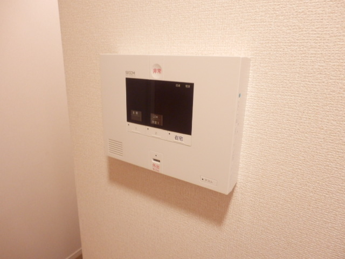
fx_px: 239
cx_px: 172
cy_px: 130
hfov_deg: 71.6
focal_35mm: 24
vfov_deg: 56.8
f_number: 3
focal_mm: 4.2
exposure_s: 1/30
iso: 400
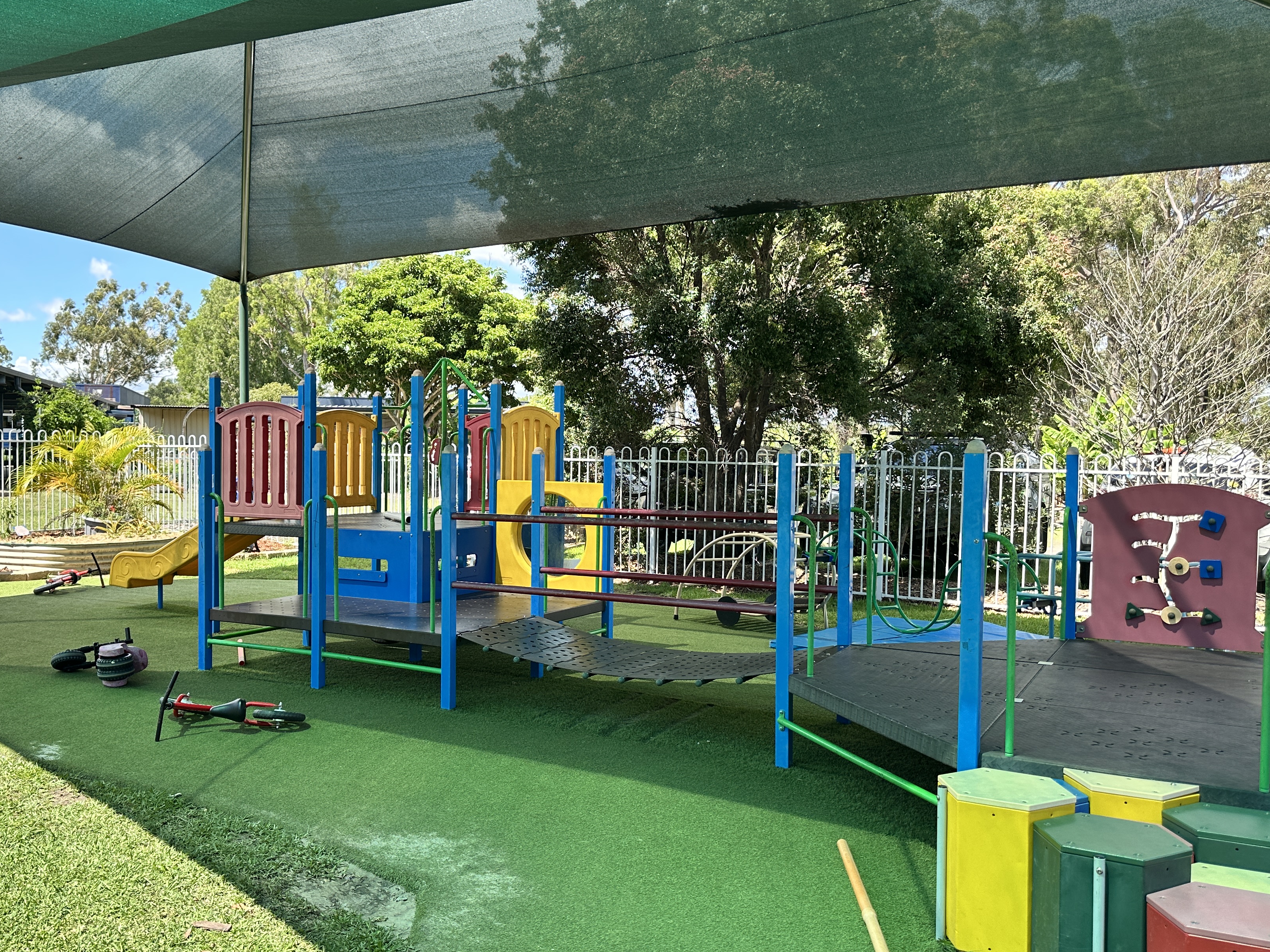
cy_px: 491
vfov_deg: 46.8
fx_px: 1101
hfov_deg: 59.5
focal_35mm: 30
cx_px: 514
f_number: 1.78
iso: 80
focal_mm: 6.86
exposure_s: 1/1144
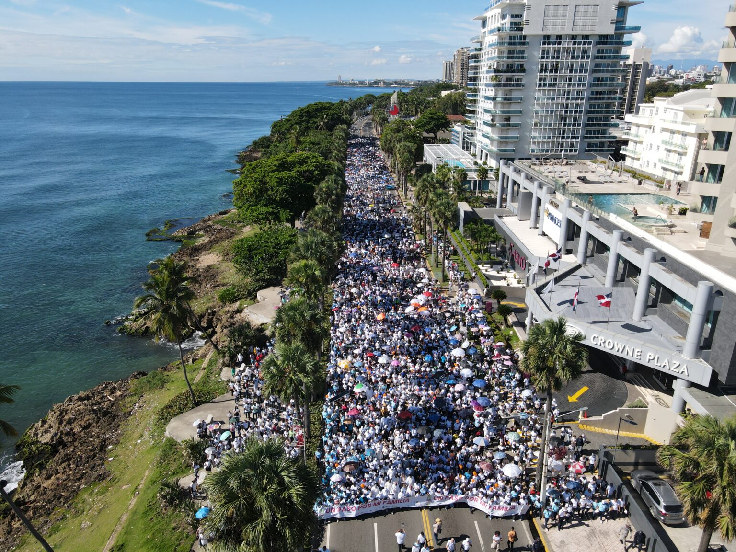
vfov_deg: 56.8
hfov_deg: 71.6
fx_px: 510
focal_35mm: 24
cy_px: 276
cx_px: 368
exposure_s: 1/640
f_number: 2.8
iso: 100
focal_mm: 4.5
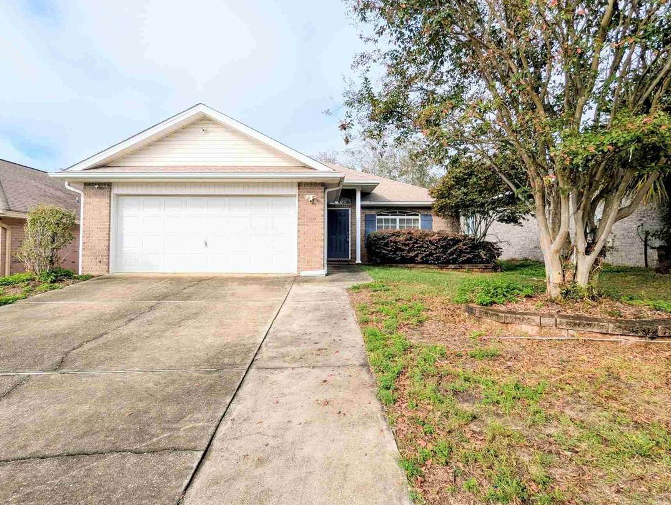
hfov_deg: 84.6
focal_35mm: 19
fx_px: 369
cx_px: 323
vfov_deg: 68.7
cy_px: 236
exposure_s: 1/1081
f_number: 2.2
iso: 50
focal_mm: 2.35
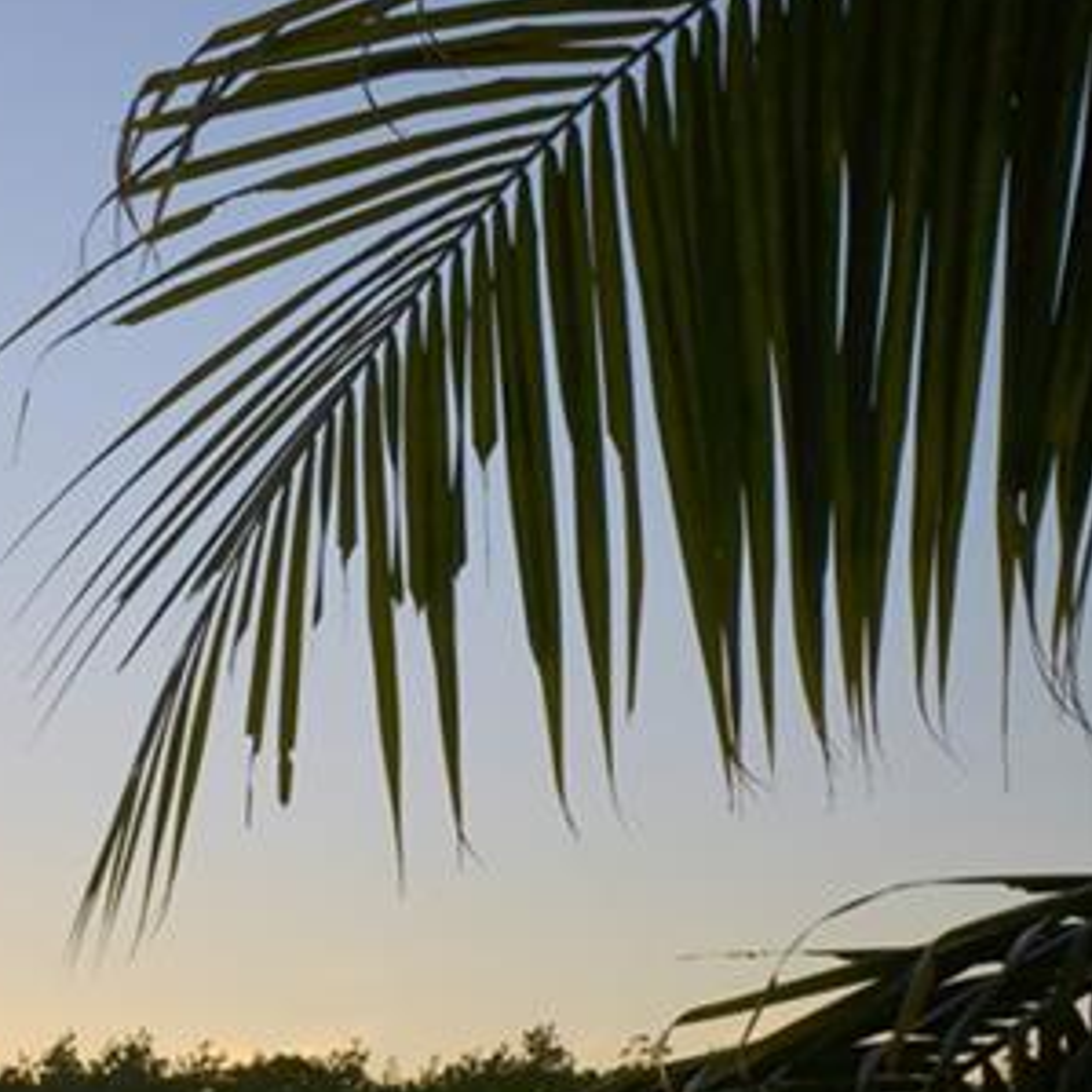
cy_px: 1035
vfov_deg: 19.5
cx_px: -756
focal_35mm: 87
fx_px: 3105
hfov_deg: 17.1
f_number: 8
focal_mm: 20
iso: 125
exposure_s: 1/250
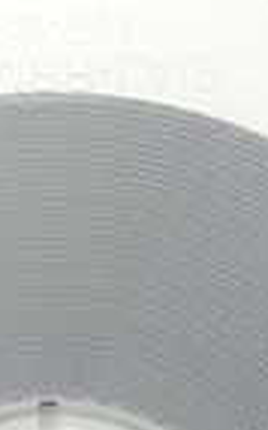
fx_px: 2391
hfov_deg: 6.4
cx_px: 42
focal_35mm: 204
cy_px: 622
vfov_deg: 10.0
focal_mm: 7.3
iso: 80
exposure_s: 1/50
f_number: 4.5
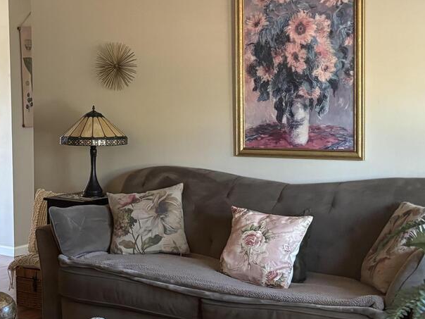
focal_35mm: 62
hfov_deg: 30.4
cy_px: 165
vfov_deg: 23.6
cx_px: 80
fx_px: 761
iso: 500
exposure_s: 1/60
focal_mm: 5.96
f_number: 1.6
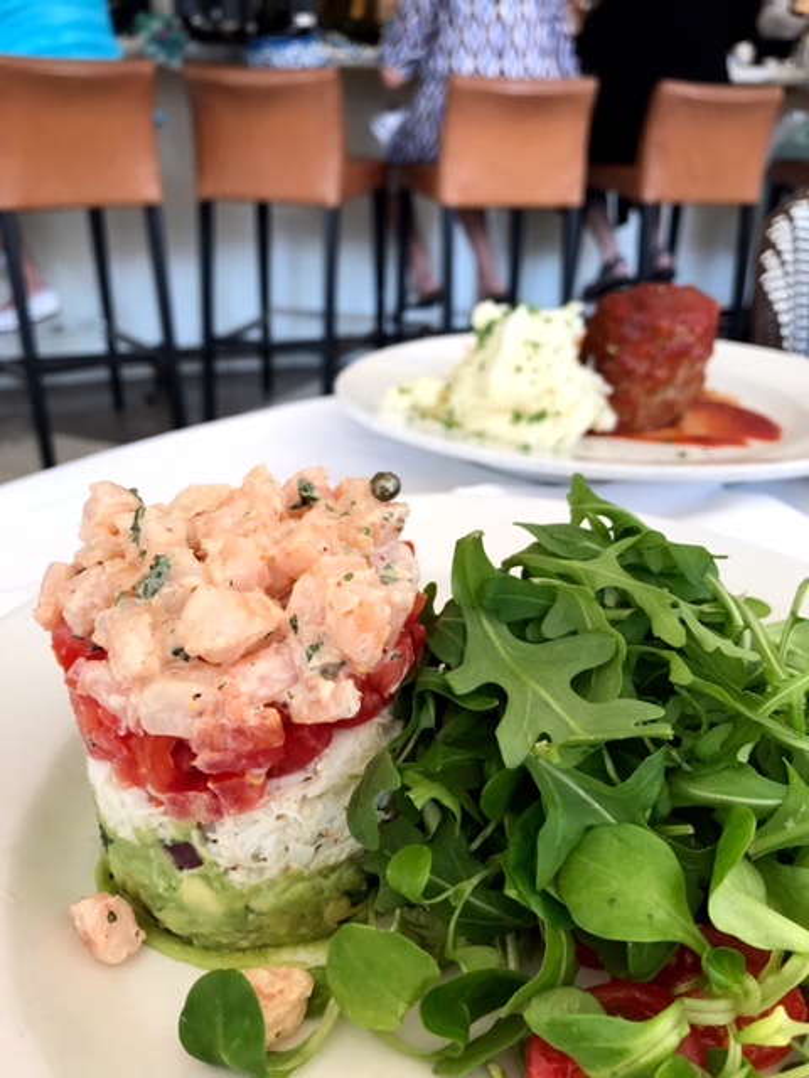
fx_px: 873
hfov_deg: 49.7
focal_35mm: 28
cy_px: 539
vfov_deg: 63.4
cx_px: 404
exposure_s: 1/120
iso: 32
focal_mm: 3.99
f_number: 1.8
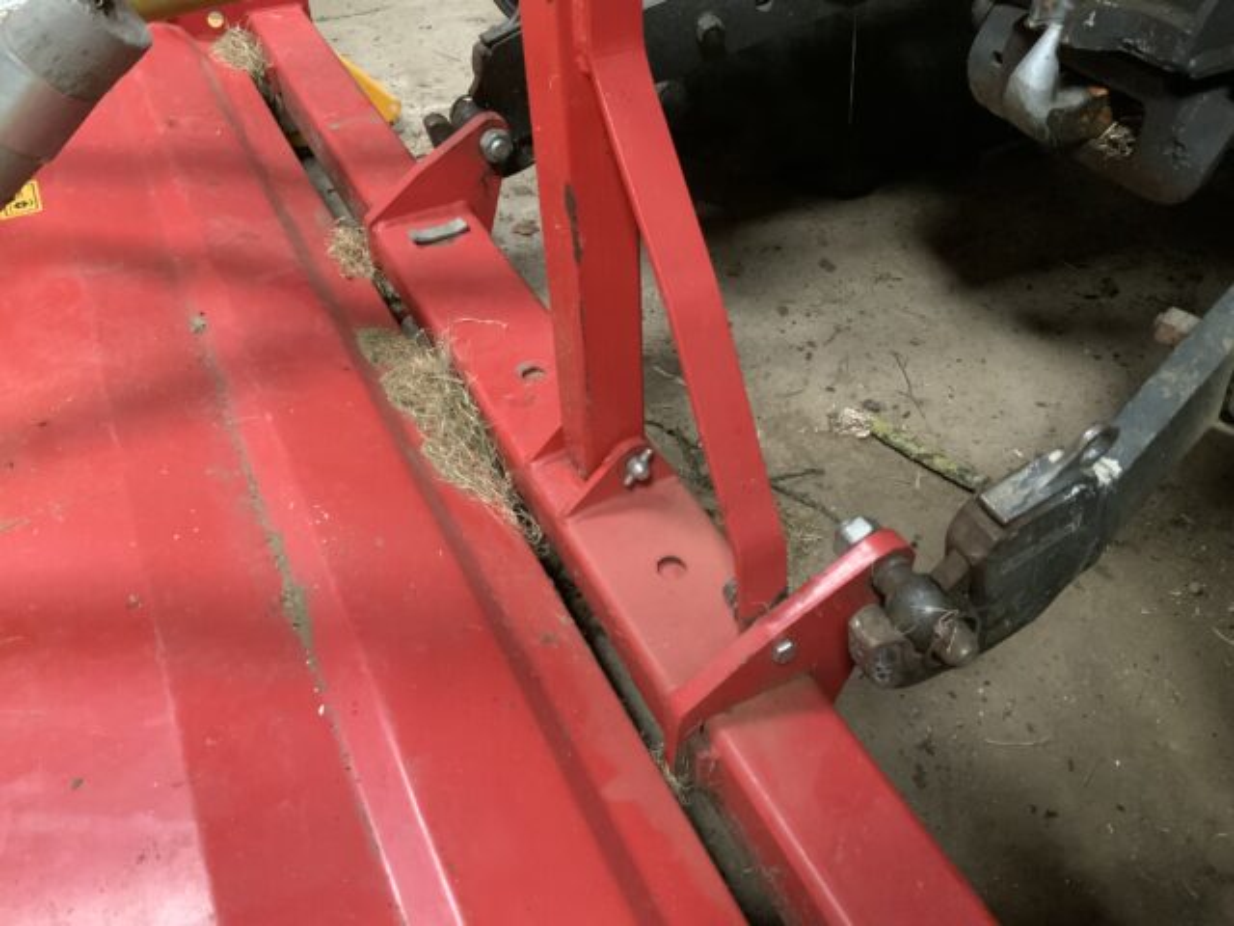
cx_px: 617
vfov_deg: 48.2
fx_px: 1034
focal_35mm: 29
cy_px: 463
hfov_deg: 61.7
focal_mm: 3
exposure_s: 1/30
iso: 500
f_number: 1.8
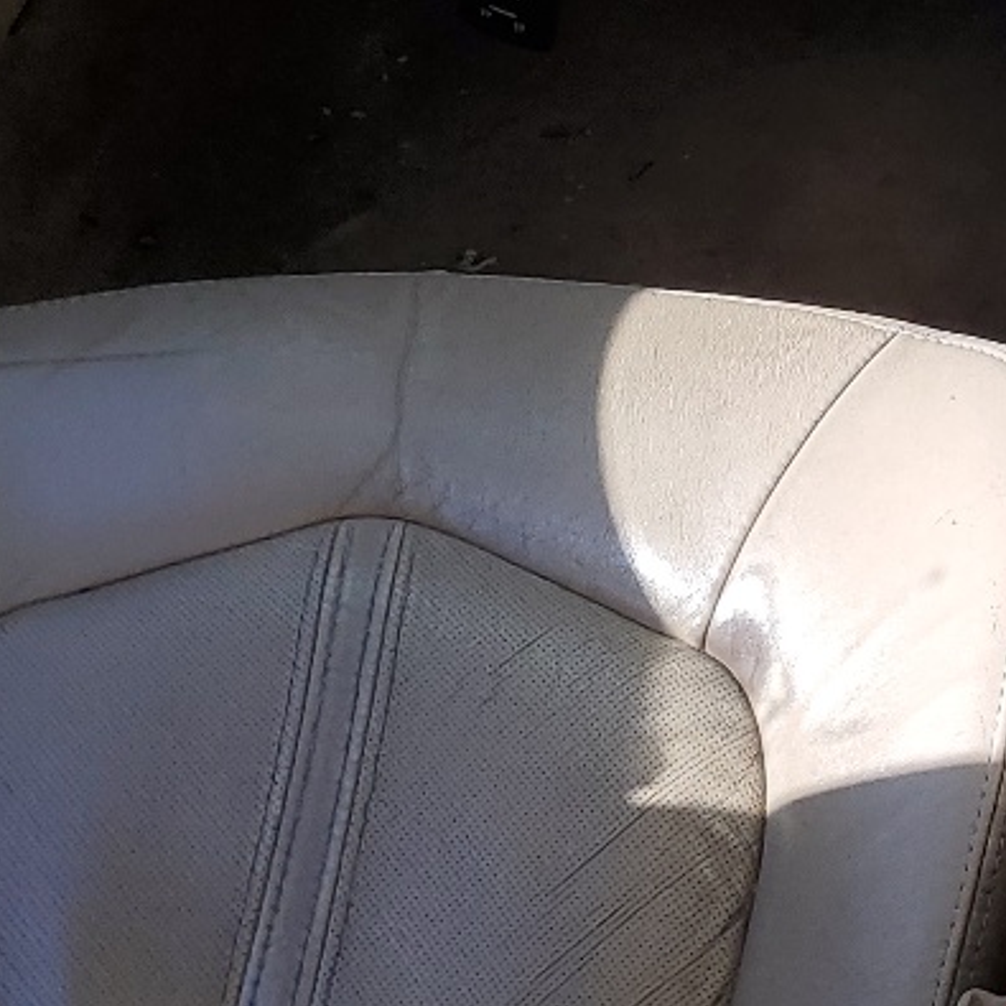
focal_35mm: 93
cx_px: 1393
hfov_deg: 17.3
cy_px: 99
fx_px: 3058
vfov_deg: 18.4
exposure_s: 1/244
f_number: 1.5
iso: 50
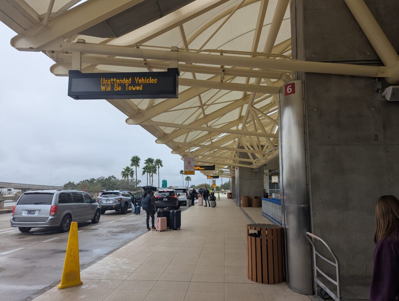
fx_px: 277
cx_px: 200
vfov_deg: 56.9
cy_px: 150
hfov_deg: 71.5
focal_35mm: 24
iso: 49
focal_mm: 6.81
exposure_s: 1/708
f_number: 1.85
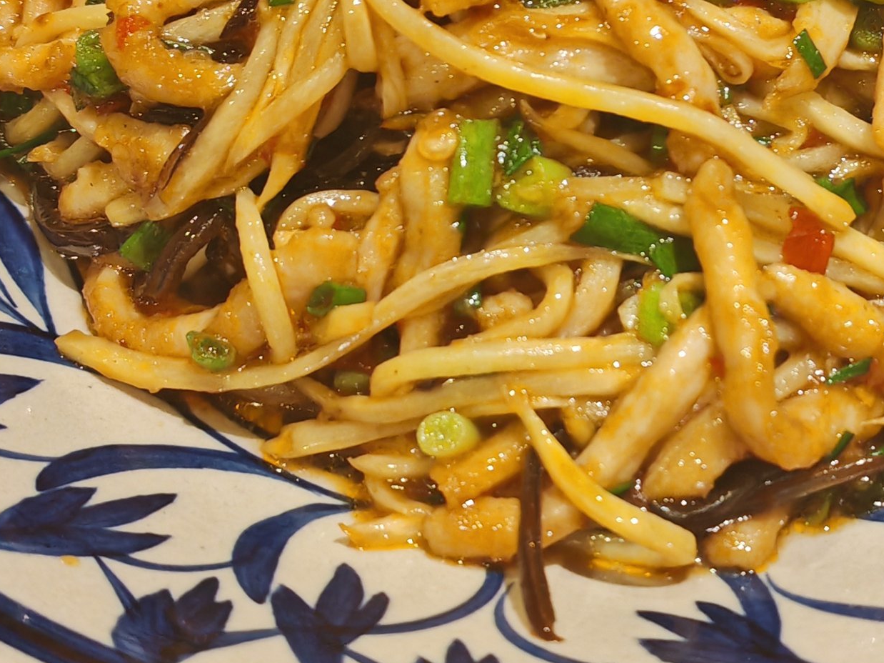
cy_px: 171
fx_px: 1915
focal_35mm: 75
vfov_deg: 19.5
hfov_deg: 25.8
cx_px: 634
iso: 536
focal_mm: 5.52
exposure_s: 1/50
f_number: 1.9
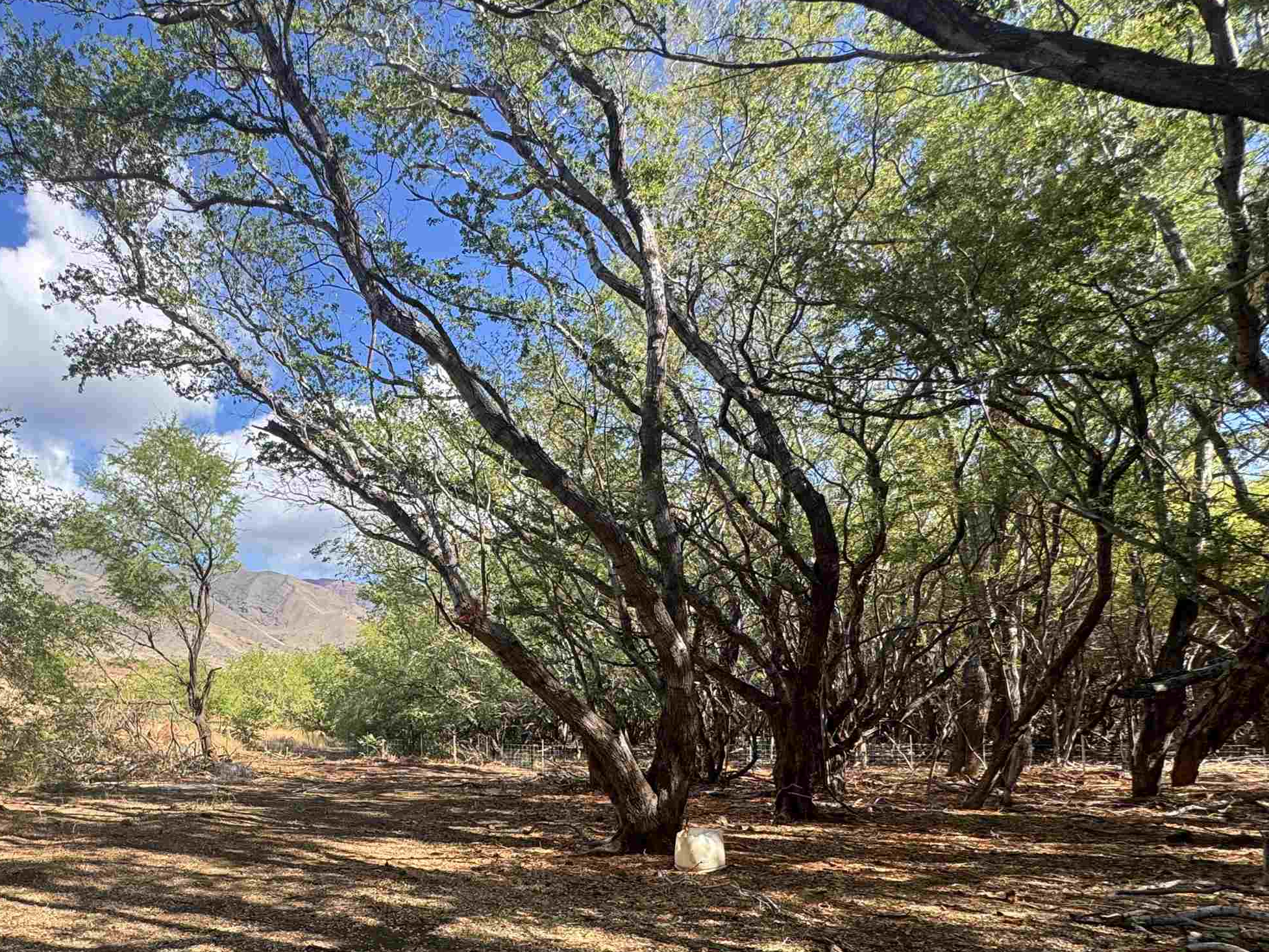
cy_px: 730
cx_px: 314
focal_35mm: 22
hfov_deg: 71.1
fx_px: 806
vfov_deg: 57.5
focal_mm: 2.22
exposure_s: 1/544
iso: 40
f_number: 2.2
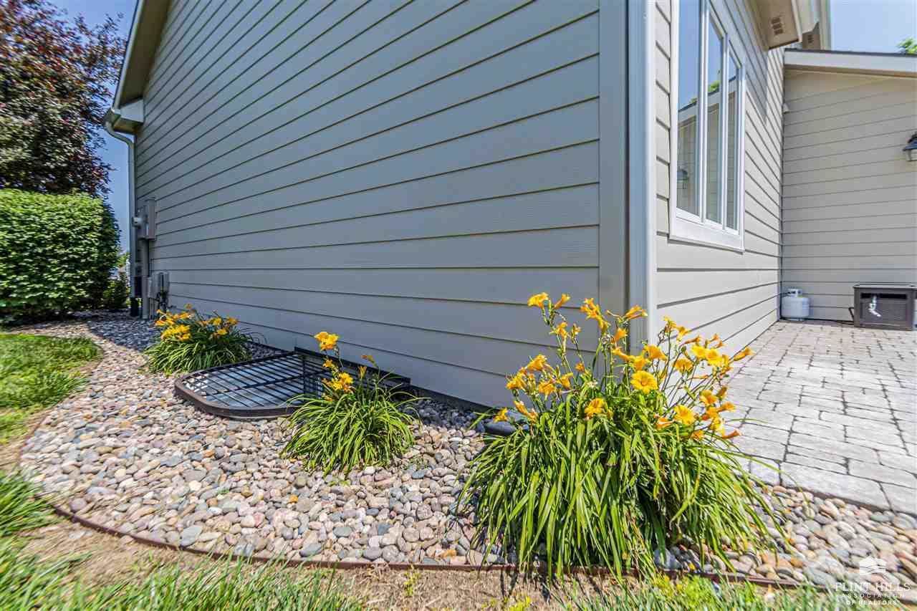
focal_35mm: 15
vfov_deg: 77.3
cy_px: 306
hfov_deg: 100.4
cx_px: 458
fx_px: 382
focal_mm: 10
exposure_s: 1/250
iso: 100
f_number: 7.1
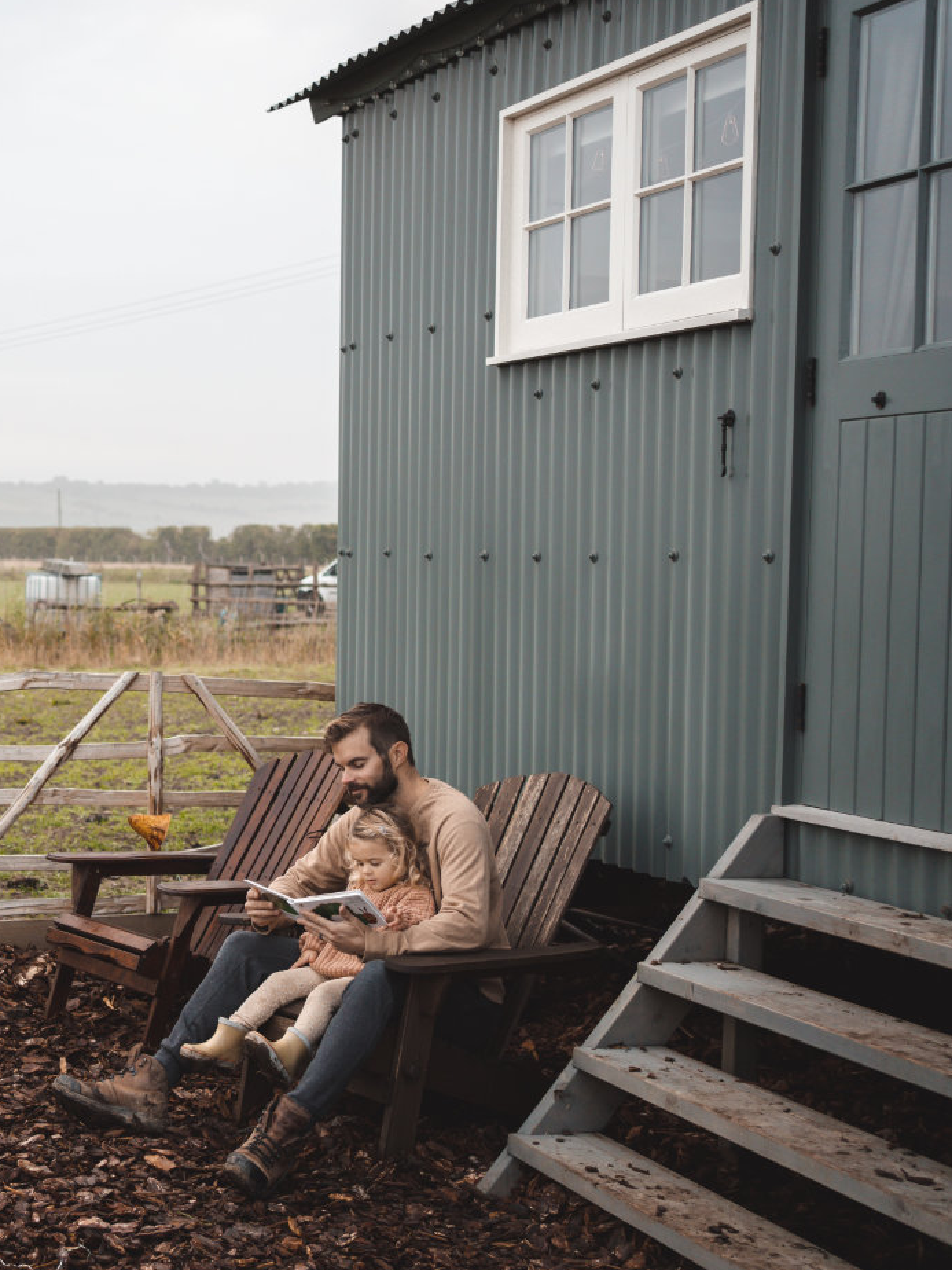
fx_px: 1870
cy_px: 634
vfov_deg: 37.5
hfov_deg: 27.4
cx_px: 63
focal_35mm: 51
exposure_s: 1/320
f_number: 3.2
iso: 800
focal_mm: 35
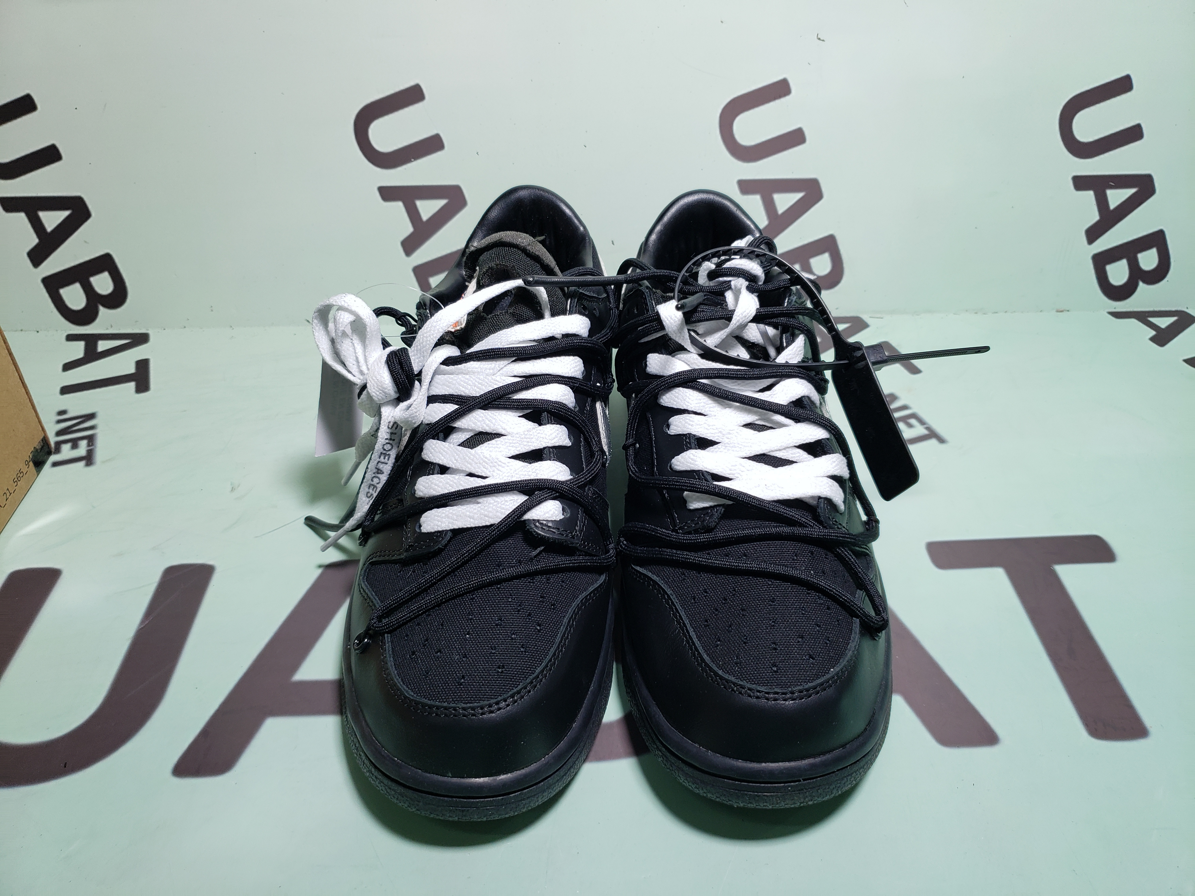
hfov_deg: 67.3
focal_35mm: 26
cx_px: 598
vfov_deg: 53.1
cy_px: 448
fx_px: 898
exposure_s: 1/310
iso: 50
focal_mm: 4.3
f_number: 1.5
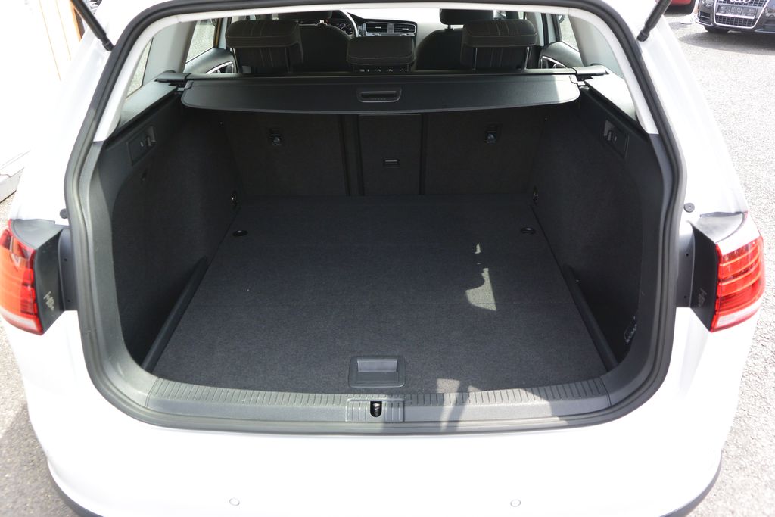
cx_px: 388
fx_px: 581
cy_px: 258
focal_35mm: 27
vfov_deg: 47.9
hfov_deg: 67.4
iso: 160
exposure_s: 1/200
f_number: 4
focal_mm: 10
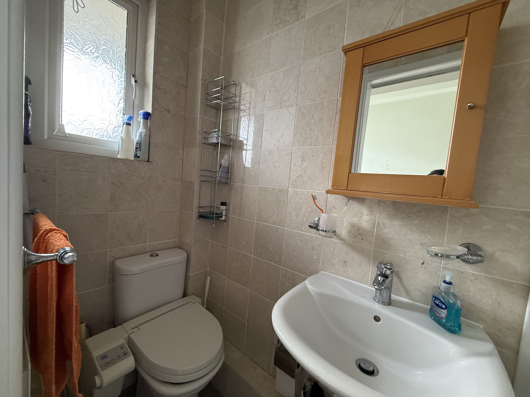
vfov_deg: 85.7
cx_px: 265
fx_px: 214
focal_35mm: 14
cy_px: 198
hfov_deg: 102.1
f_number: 2.2
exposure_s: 1/77
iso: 320
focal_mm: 2.22
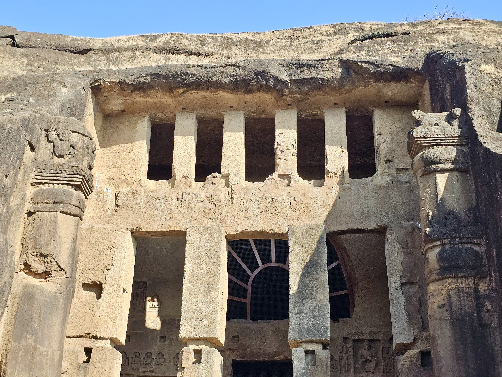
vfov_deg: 58.9
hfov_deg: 73.9
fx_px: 334
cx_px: 251
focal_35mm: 23
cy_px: 188
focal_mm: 6.3
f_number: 1.7
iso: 10
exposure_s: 1/272
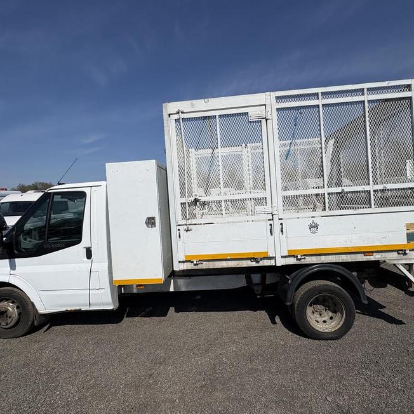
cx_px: 207
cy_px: 205
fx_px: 230
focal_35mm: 17
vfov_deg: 84.0
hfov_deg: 84.0
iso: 40
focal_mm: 2.22
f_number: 2.2
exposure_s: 1/6135
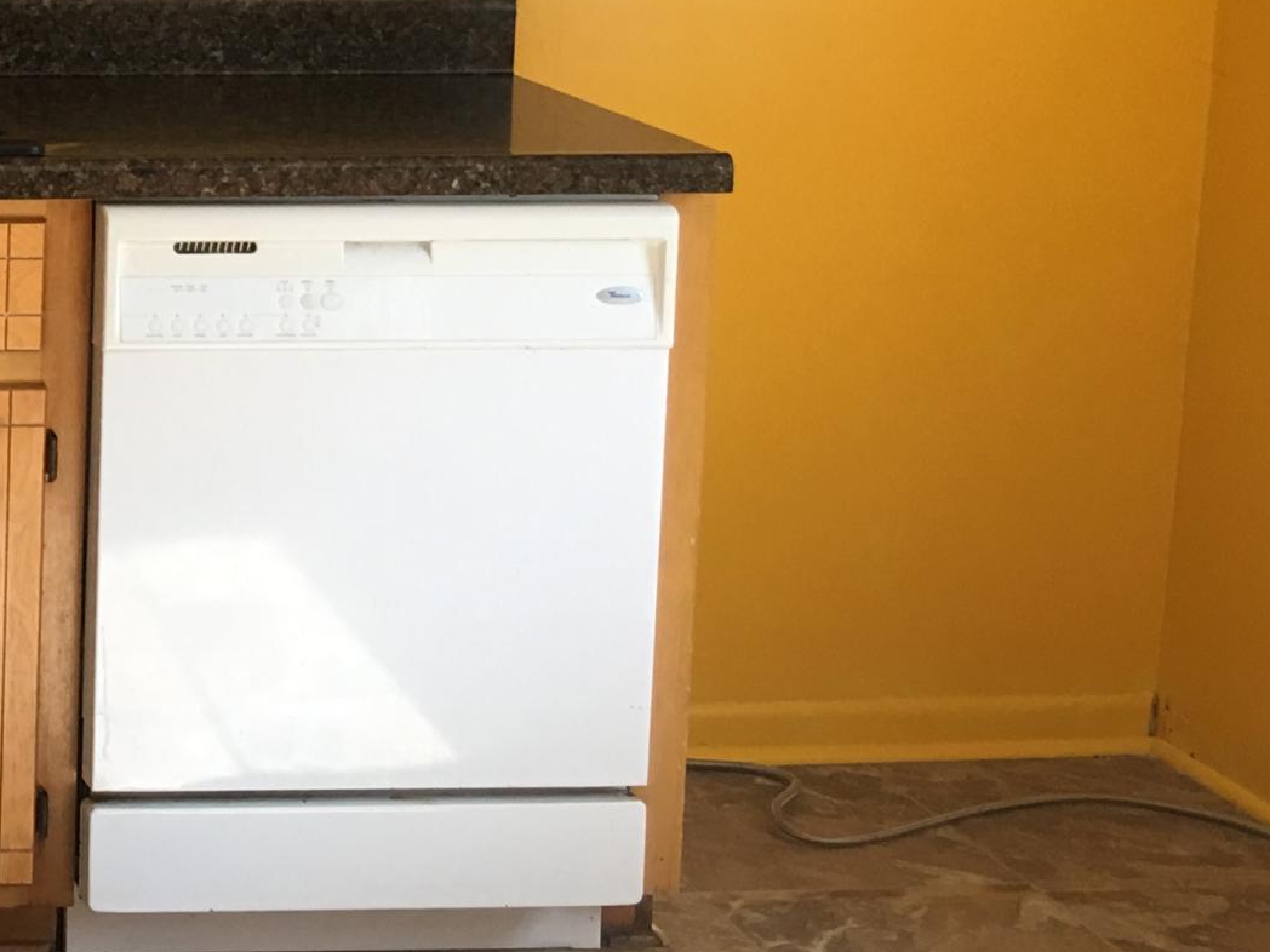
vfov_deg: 17.5
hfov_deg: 21.1
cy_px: 71
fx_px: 3045
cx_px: -444
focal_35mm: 83
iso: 32
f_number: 2.2
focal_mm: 4.15
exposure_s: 1/30
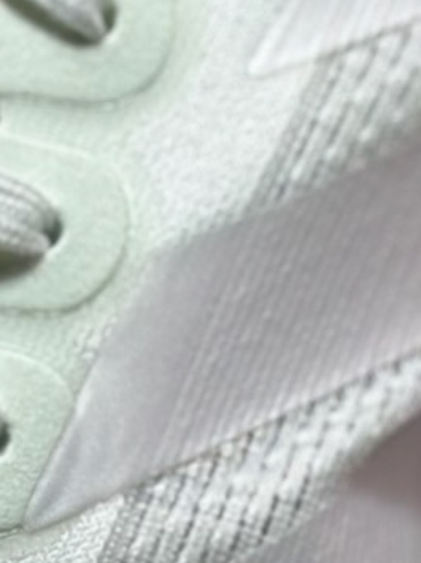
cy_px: 456
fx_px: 4513
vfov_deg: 7.1
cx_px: 315
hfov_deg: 5.3
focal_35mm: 278
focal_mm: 6.86
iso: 80
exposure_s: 1/919
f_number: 1.78
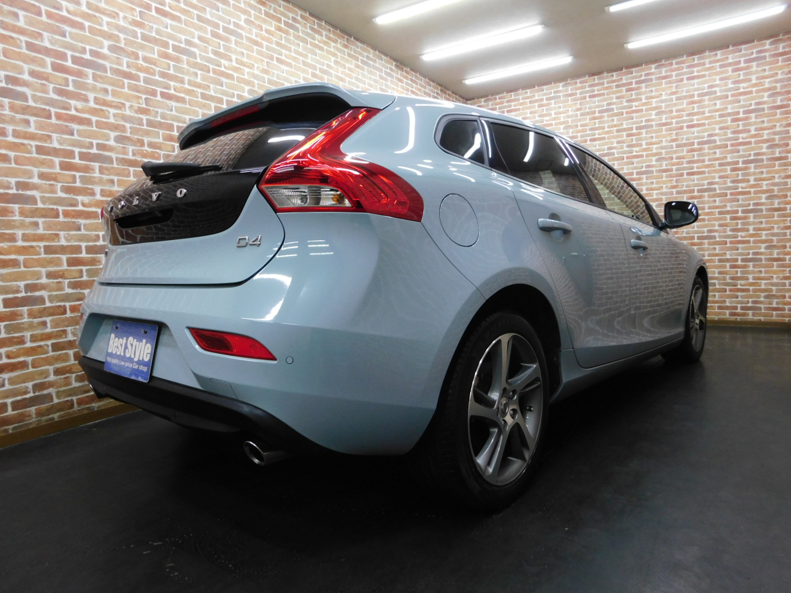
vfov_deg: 58.9
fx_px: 526
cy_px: 296
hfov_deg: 73.9
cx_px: 396
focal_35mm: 23
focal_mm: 4
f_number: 3
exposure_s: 1/30
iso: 250
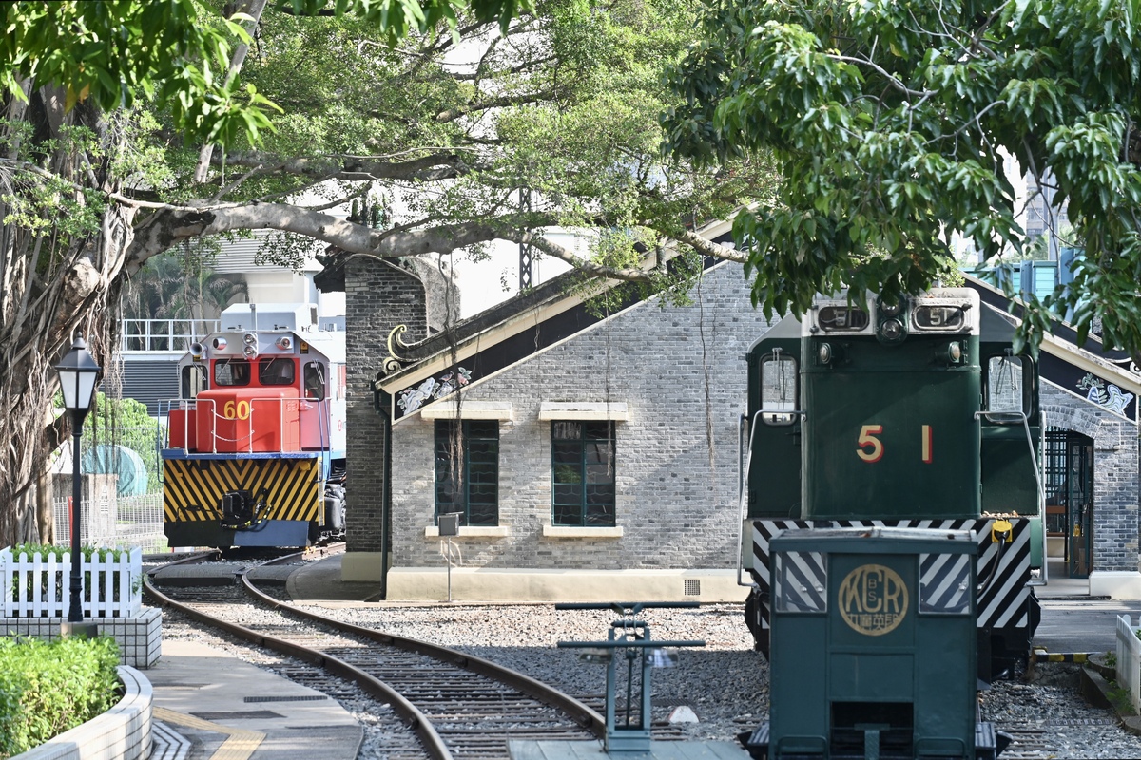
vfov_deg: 8.6
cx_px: 570
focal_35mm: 160
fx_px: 5071
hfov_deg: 12.8
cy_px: 380
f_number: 10
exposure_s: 1/250
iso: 400
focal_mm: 160
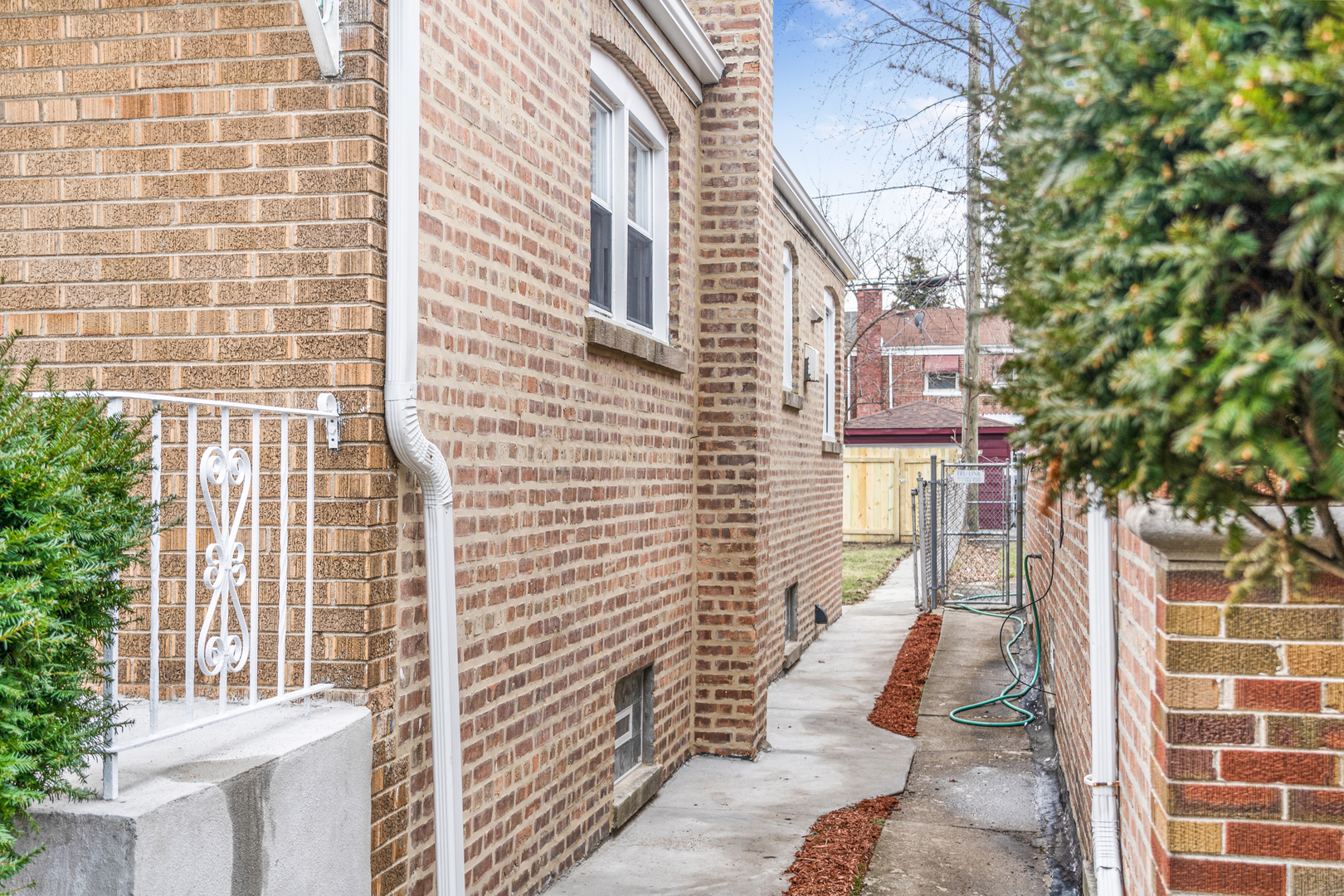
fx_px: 1568
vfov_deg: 31.9
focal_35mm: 42
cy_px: 448
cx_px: 672
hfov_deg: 46.4
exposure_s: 1/160
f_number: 5.6
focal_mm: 42
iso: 250
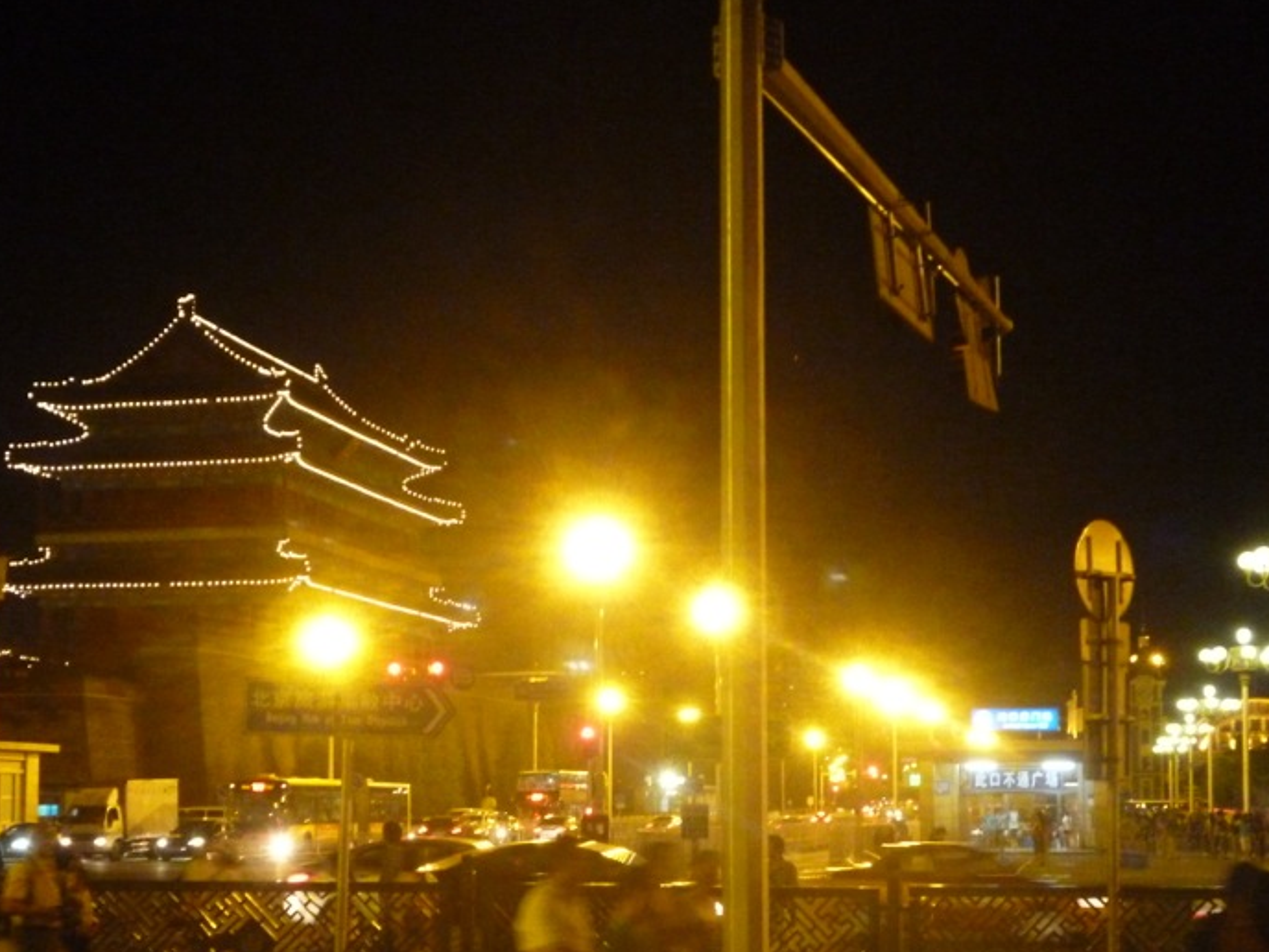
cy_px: 609
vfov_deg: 23.9
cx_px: 577
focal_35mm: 61
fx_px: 2236
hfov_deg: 31.7
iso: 800
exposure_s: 1/10
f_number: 3.7
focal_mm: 7.3
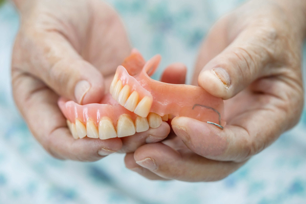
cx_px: 153
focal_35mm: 90
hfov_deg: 22.6
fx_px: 765
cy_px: 102
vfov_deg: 15.2
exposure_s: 1/100
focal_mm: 90
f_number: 4
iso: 640
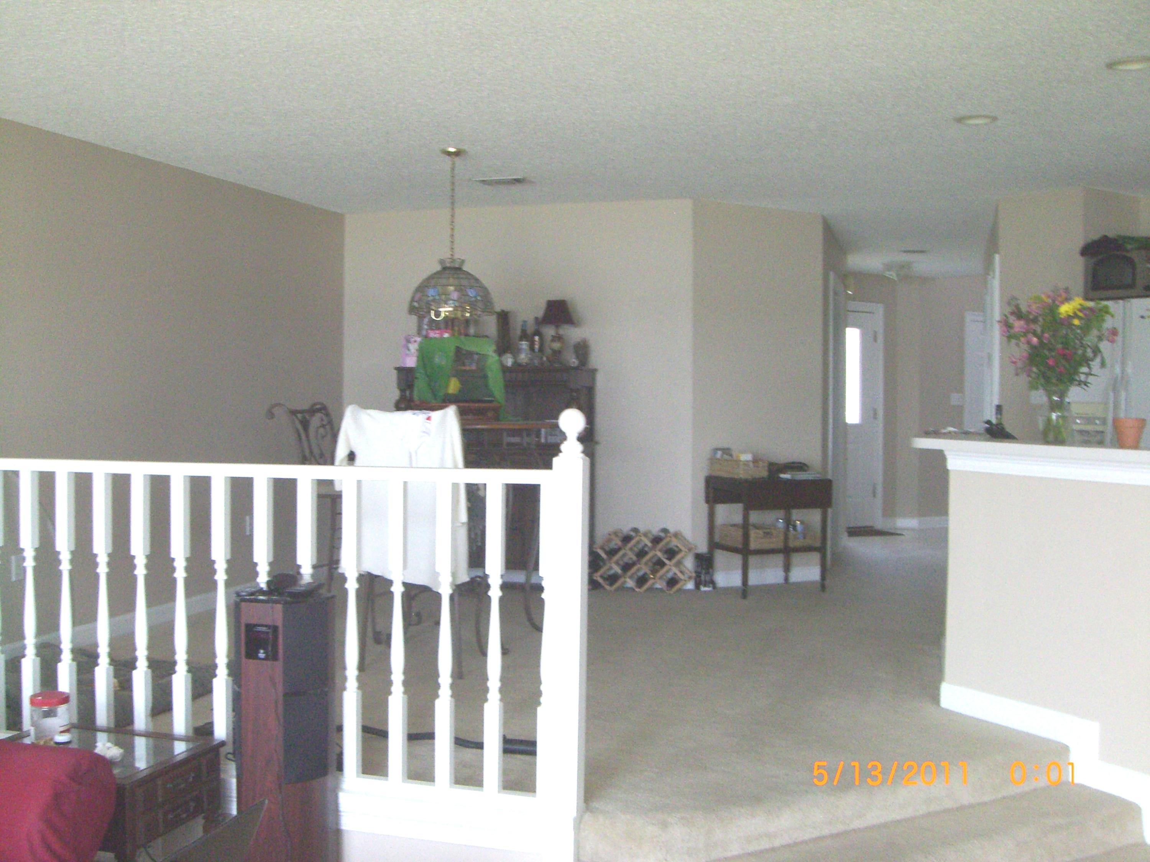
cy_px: 431
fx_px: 1262
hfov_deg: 49.0
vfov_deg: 37.7
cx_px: 575
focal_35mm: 38
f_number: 2.7
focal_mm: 6.2
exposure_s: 1/125
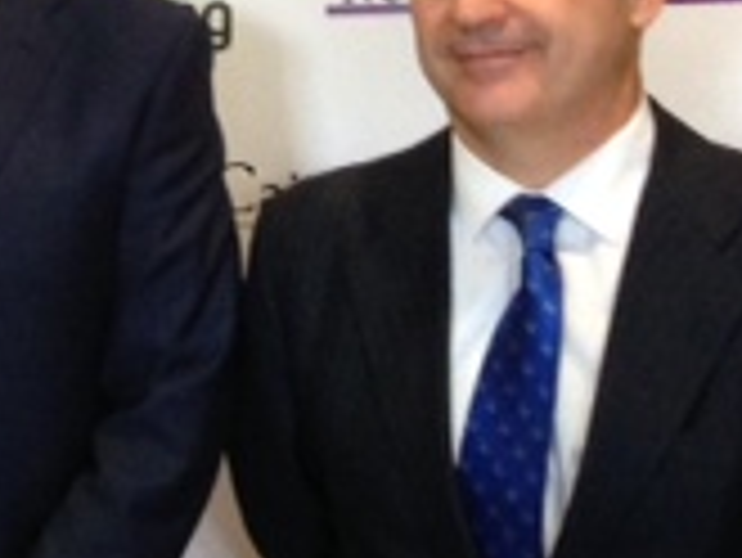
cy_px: 230
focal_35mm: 128
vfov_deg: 11.6
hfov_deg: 14.2
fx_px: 2746
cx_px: -432
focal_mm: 4.13
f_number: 2.4
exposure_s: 1/20
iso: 250
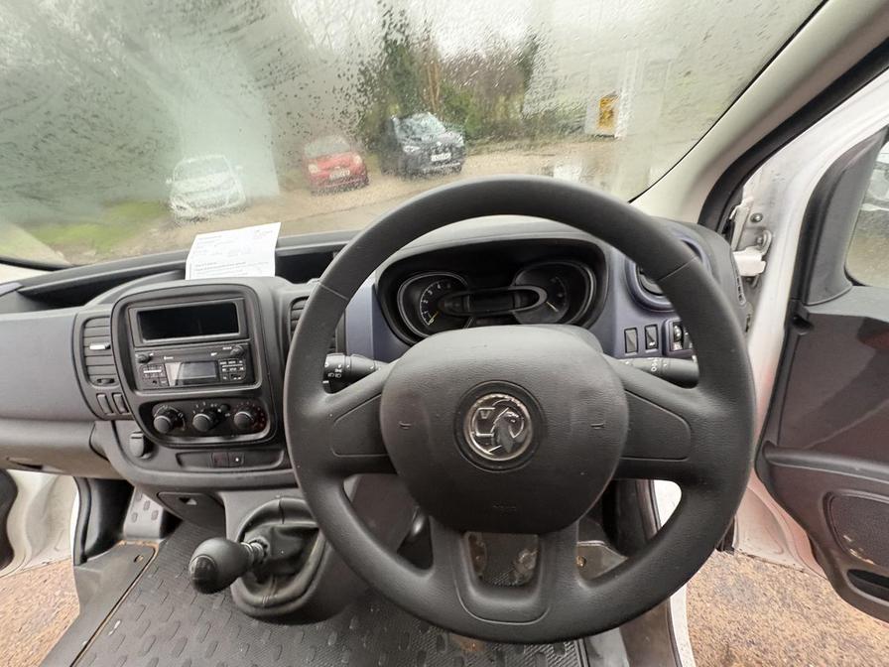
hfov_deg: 102.1
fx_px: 360
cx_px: 444
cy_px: 334
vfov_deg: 85.7
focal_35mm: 14
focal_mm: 2.22
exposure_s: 1/60
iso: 500
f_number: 2.2
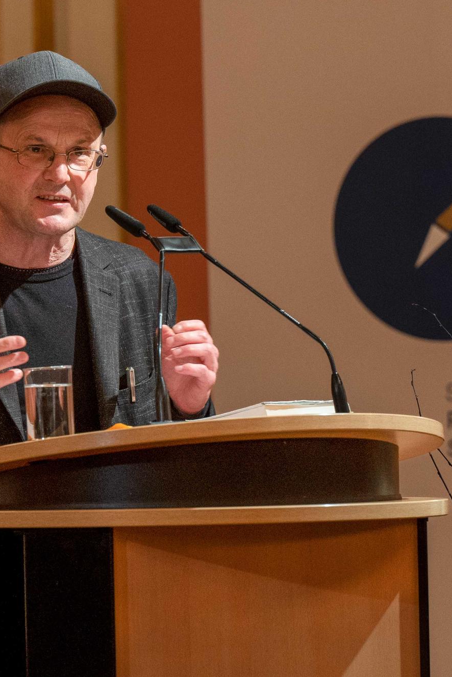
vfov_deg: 4.9
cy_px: 338
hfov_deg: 3.3
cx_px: 217
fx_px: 7849
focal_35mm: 417
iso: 3200
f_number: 4.5
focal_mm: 185
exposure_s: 1/400
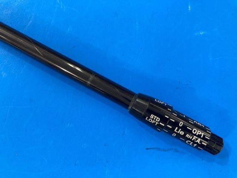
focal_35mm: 28
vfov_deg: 49.7
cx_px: 118
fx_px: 192
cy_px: 89
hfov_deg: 63.4
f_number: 1.8
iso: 80
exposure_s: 1/50
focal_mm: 3.99
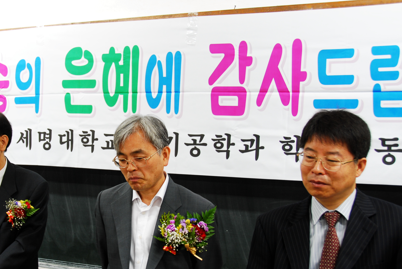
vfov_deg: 27.5
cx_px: 129
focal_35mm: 49
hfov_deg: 39.7
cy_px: 163
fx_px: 548
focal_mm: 20
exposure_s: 1/10
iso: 200
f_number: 3.5
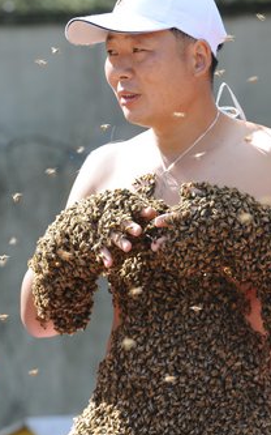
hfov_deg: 5.0
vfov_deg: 8.1
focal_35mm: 260
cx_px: 161
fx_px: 3074
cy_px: 285
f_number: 6.3
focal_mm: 170
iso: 200
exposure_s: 1/160
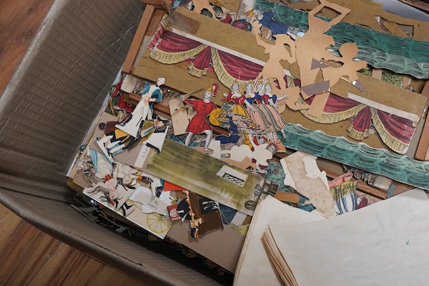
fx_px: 715
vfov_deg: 22.6
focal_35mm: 60
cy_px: 102
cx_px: 283
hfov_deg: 33.1
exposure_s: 1/125
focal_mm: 30
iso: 1250
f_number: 3.5
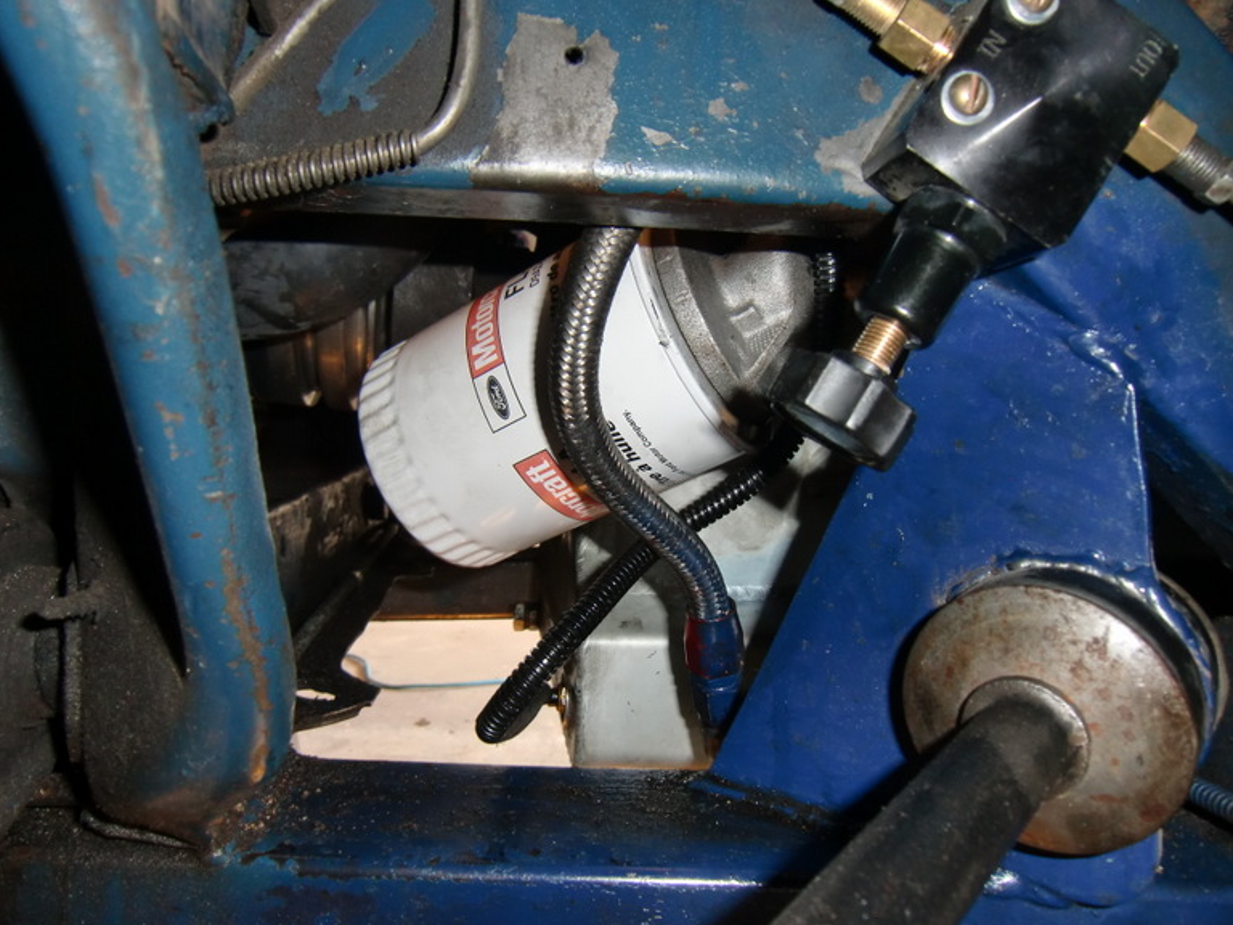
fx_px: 890
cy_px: 456
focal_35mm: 25
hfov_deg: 69.4
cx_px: 596
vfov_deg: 54.9
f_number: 3.2
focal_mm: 4.3
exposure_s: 1/25
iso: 125
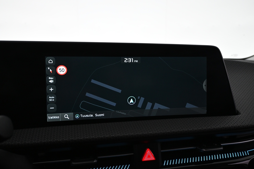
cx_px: 127
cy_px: 84
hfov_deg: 65.9
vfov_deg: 46.8
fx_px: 196
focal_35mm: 28
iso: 1600
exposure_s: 1/60
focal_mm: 18.5
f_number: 3.8
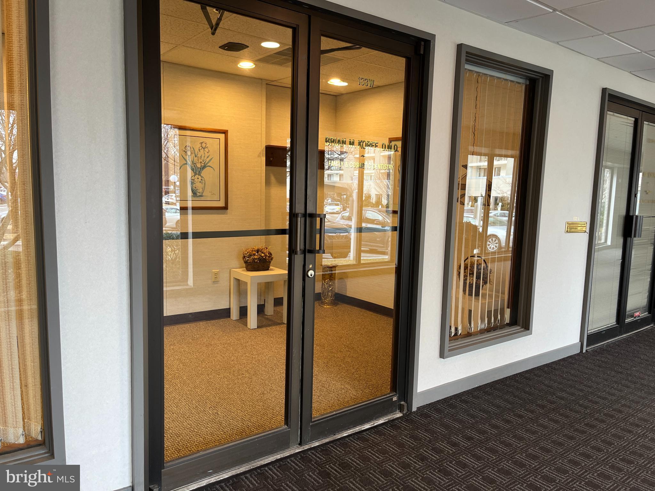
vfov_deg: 53.1
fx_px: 492
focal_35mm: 26
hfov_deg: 67.3
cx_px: 328
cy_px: 246
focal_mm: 5.1
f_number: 1.6
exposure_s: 1/60
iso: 80
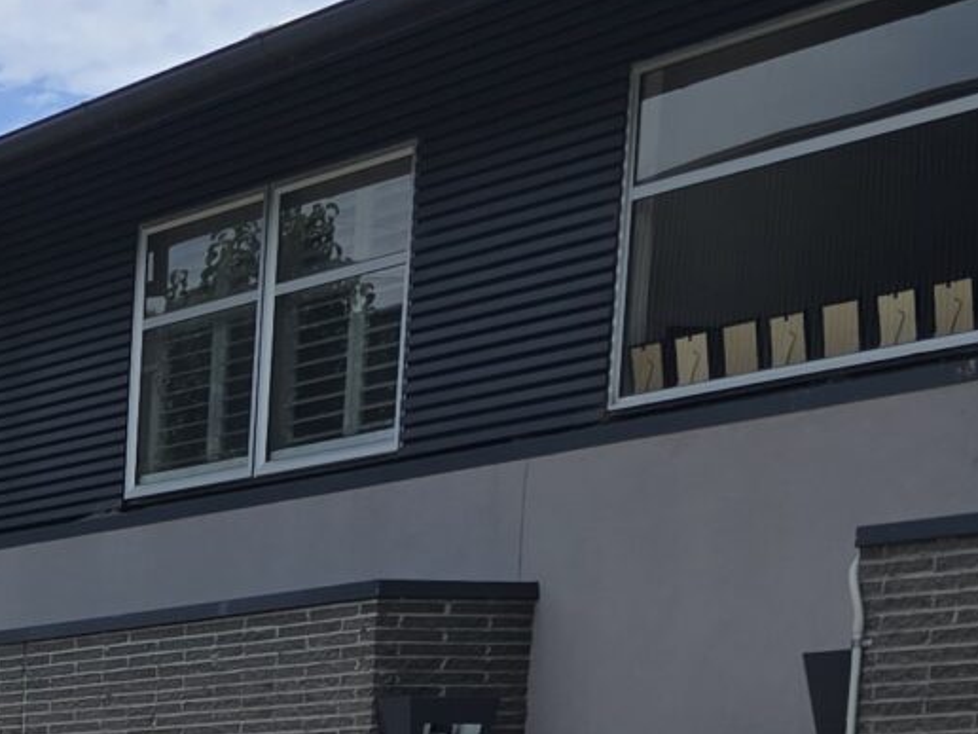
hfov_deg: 15.1
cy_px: 1434
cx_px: -737
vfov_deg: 11.7
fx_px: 3221
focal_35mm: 114
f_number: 1.7
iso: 12
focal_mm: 6.3
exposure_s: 1/1090
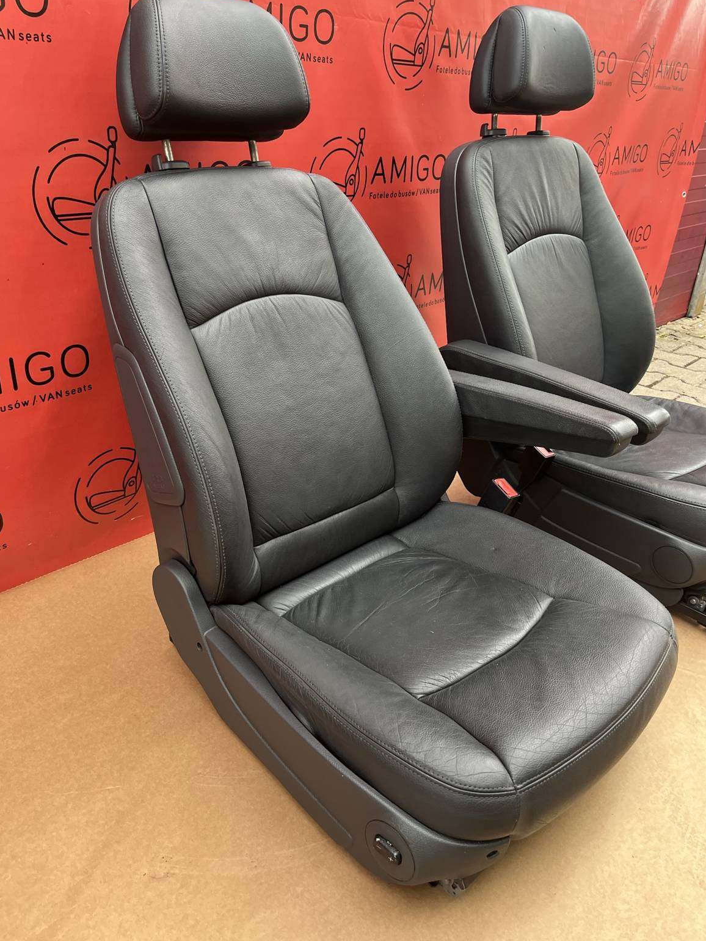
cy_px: 462
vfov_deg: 65.3
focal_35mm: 27
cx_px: 362
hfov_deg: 51.4
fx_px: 734
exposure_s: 1/117
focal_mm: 5.1
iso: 125
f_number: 1.6
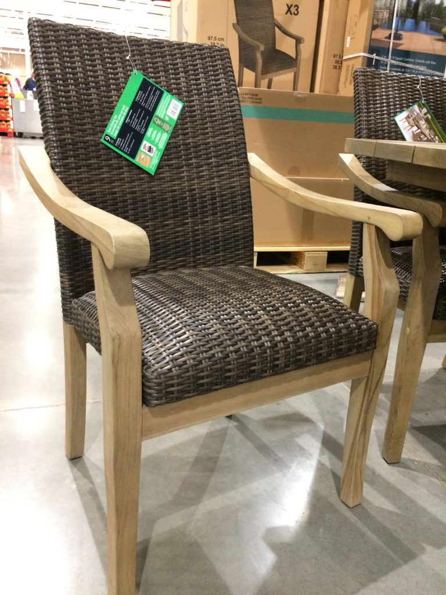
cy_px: 298
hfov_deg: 48.2
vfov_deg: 61.7
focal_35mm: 29
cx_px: 223
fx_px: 498
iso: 250
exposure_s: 1/30
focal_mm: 4.15
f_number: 2.2
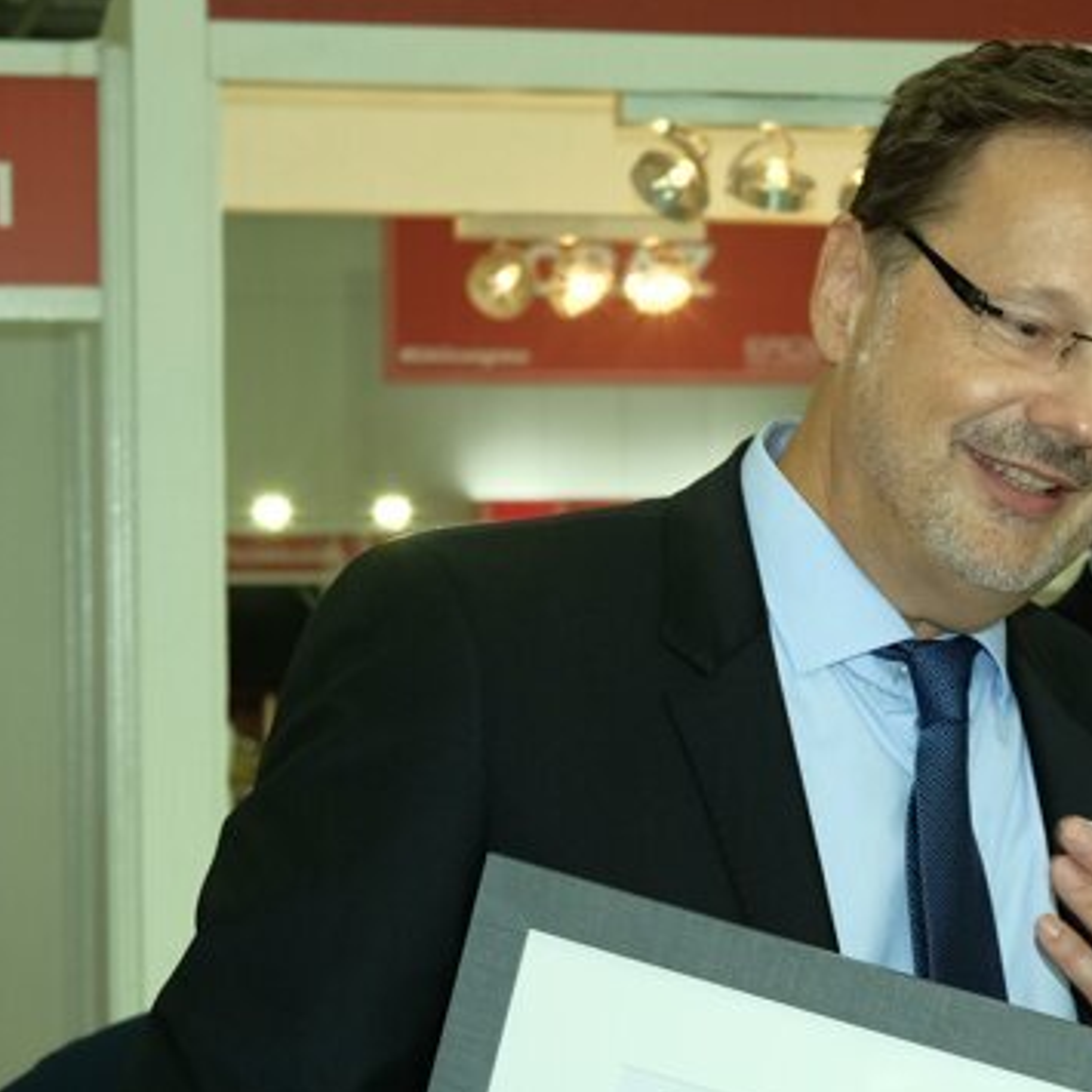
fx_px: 3926
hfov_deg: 15.6
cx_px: 1006
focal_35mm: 110
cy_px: 817
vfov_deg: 15.8
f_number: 5
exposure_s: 1/100
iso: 1600
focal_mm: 35
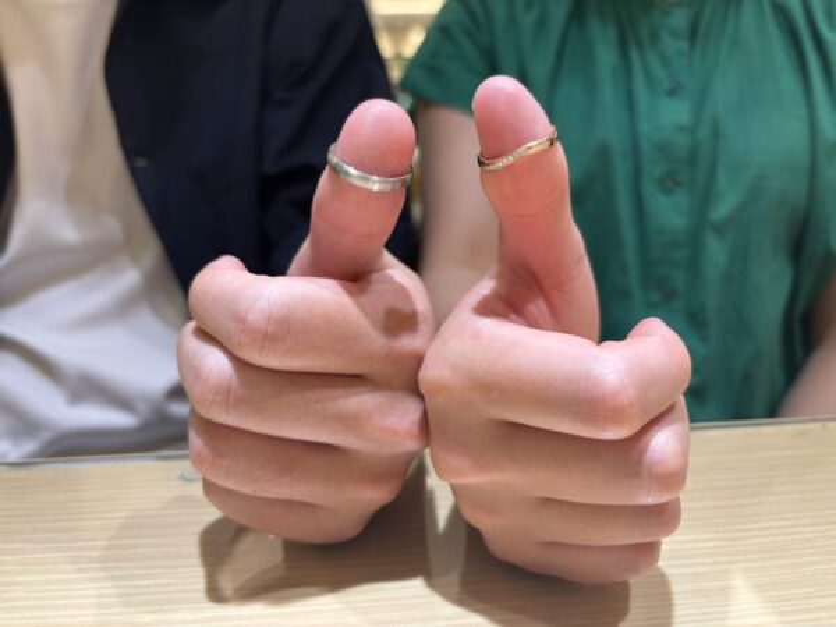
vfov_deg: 53.1
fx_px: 628
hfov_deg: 67.3
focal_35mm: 26
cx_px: 418
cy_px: 314
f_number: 1.6
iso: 100
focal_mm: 5.96
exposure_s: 1/120
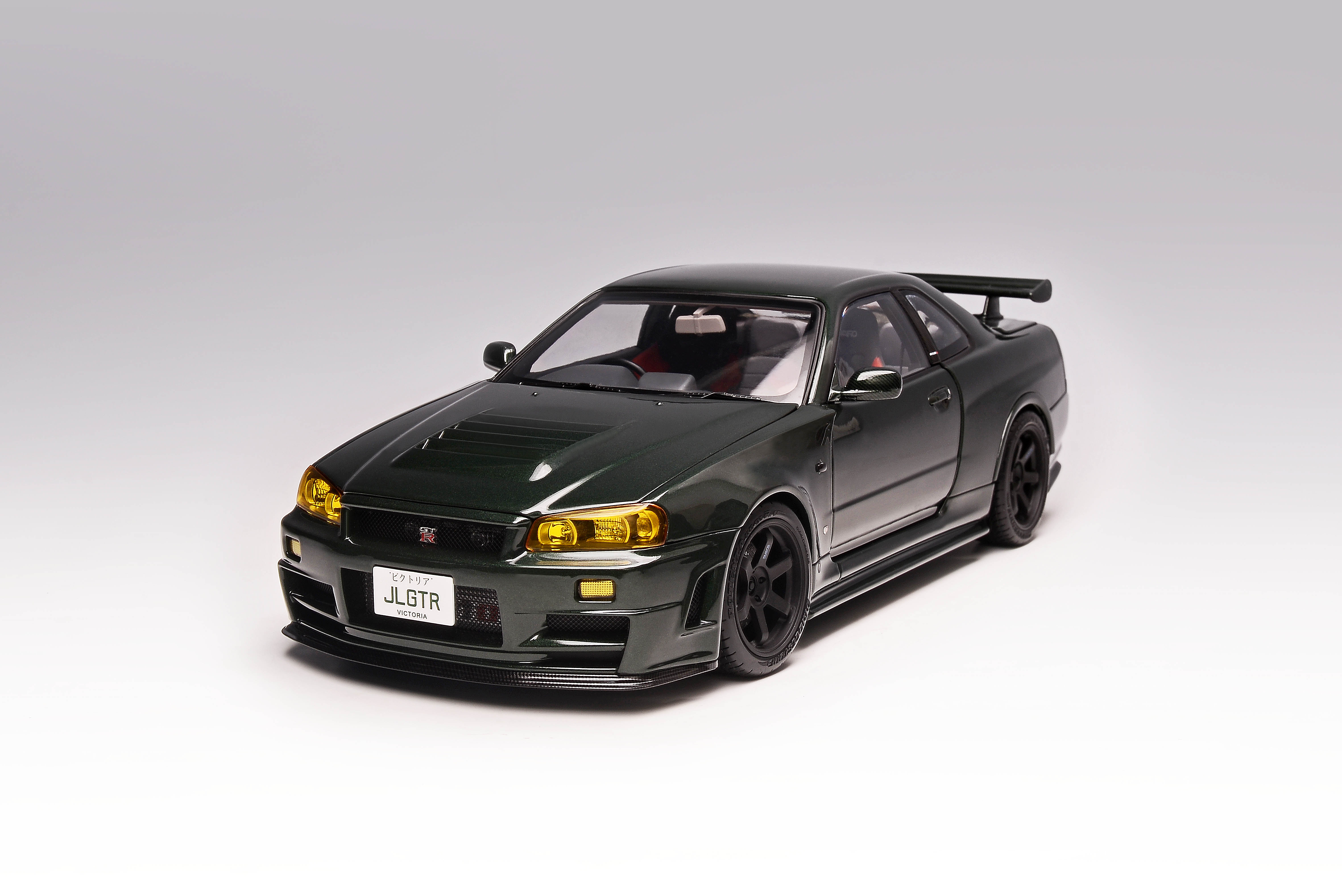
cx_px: 671
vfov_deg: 37.9
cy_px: 448
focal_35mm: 35
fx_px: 1305
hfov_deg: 54.4
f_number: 16
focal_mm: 35
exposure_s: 10
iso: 100
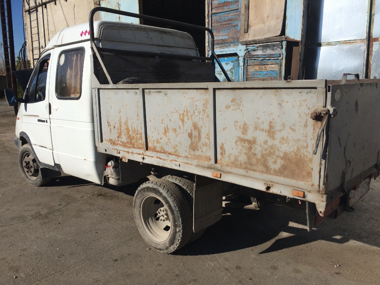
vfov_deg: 48.2
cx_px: 190
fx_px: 318
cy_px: 142
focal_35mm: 29
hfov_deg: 61.7
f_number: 2.2
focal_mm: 4.15
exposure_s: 1/4115
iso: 32
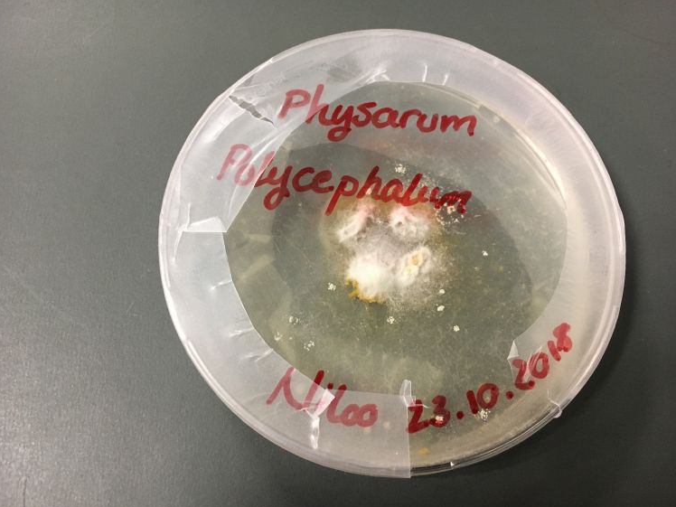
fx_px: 605
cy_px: 241
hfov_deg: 58.3
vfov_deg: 45.4
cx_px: 344
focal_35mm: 31
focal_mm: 4.15
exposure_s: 1/33
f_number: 2.2
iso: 200
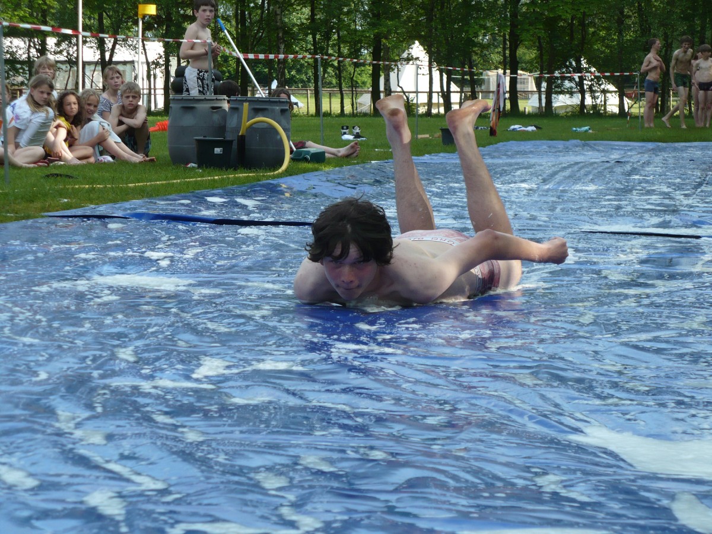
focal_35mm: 118
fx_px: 2427
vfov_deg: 12.6
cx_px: 356
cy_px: 267
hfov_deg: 16.7
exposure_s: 1/320
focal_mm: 19.4
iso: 100
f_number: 3.7
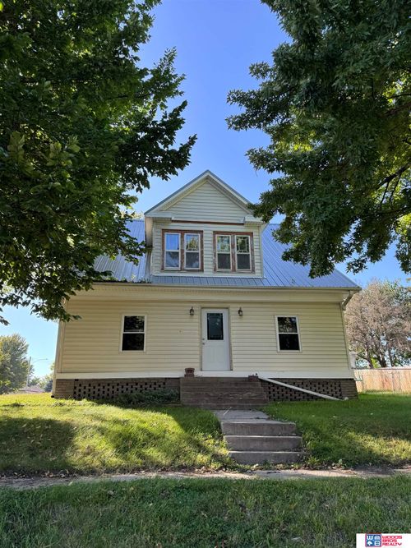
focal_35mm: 24
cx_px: 206
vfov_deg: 71.6
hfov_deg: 56.8
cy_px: 274
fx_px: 380
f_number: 1.78
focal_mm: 6.76
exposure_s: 1/621
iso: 80
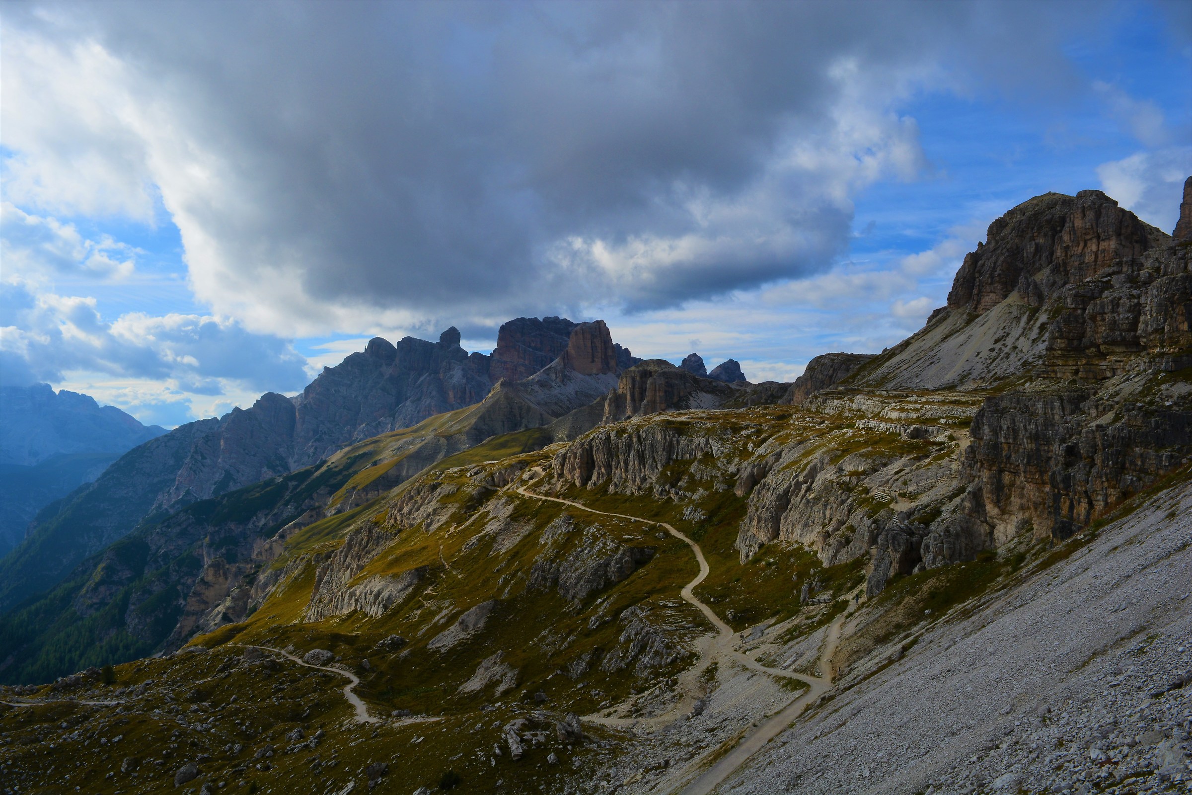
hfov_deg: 67.4
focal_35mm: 27
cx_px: 596
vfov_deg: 47.9
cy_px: 398
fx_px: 894
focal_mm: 18
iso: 100
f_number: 13
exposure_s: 1/200
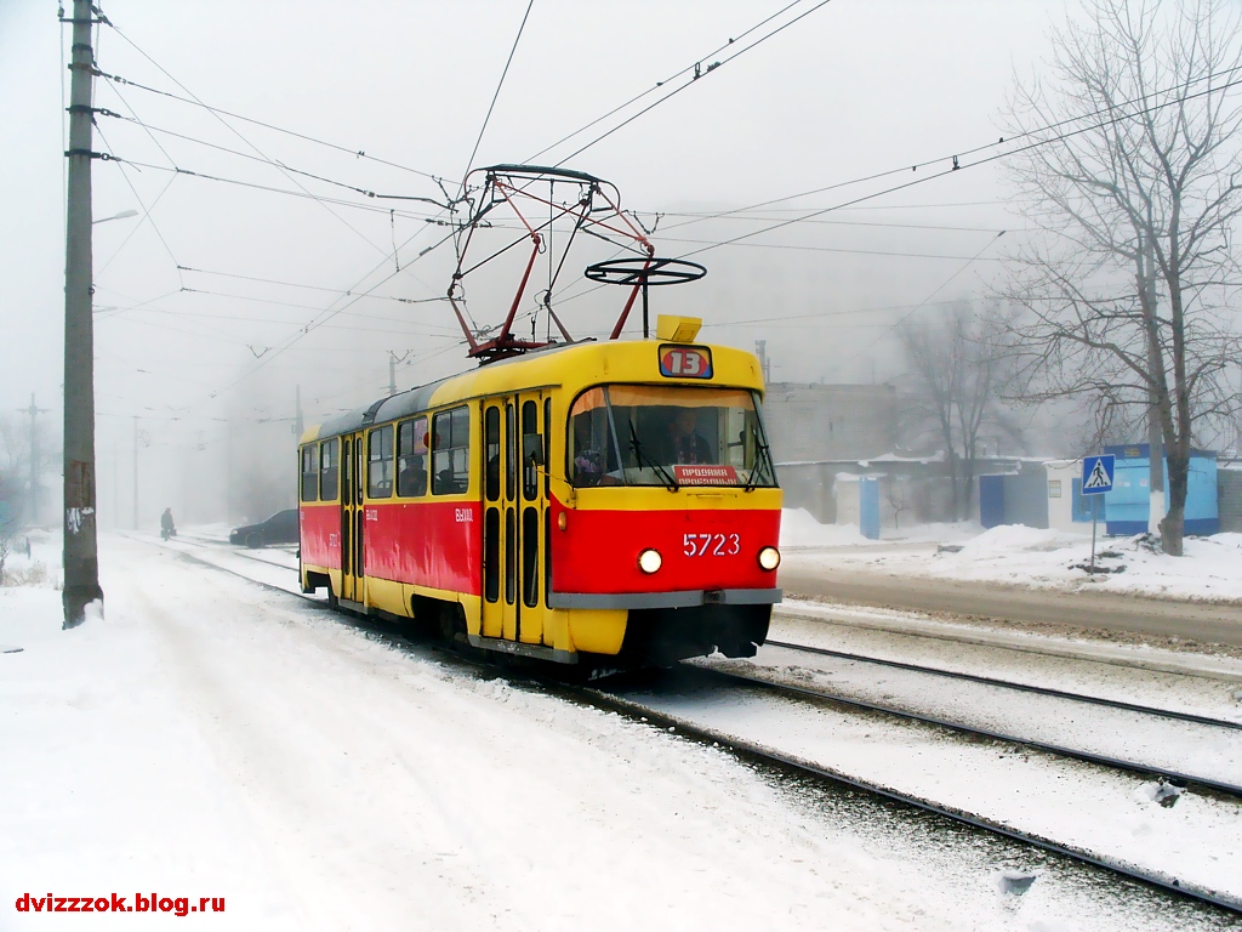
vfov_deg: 40.7
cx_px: 621
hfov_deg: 52.6
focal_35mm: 35
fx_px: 1256
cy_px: 466
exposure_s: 1/350
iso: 80
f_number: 6.3
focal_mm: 7.8
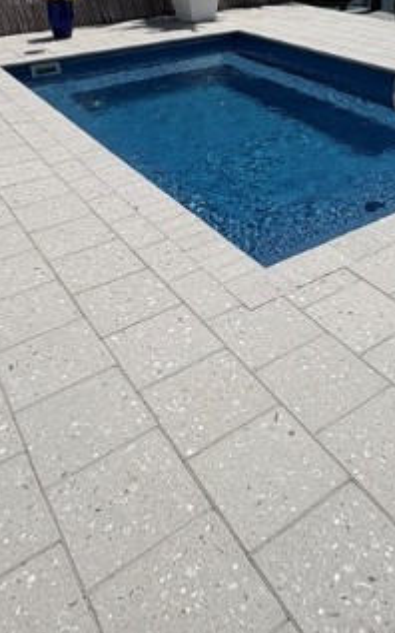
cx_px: 319
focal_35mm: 36
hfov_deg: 34.2
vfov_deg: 47.5
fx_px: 620
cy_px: 42
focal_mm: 2.22
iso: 50
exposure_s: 1/6667
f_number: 2.2
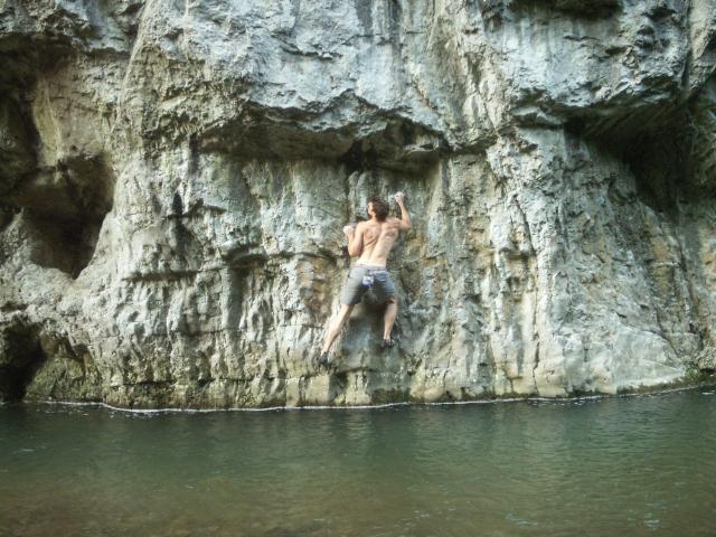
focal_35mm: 54
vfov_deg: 27.0
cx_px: 358
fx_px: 1117
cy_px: 268
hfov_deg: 35.5
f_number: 3.5
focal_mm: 11.5
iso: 160
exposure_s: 1/20
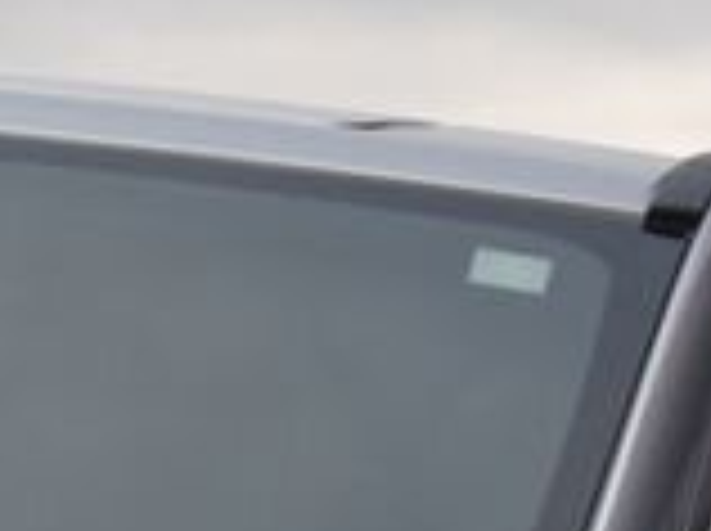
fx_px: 4861
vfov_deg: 5.9
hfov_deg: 8.0
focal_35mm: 237
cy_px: 1490
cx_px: -657
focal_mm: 38
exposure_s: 1/250
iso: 500
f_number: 8
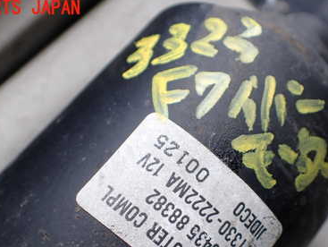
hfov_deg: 38.8
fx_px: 465
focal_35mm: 49
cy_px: 199
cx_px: 186
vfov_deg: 29.0
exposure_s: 1/125
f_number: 2.3
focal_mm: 5.4
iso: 125
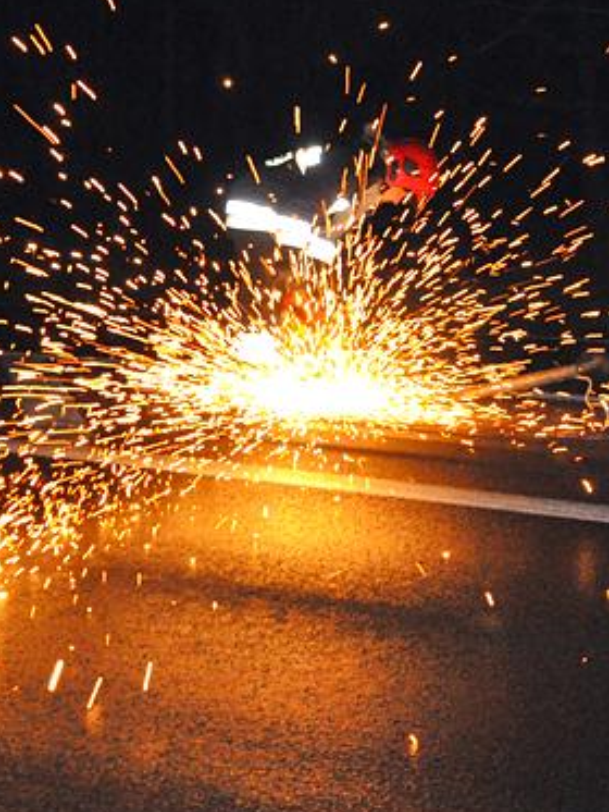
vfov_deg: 23.8
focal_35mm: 82
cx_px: 285
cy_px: 378
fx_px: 1925
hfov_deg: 18.0
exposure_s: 1/60
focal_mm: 25
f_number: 6.3
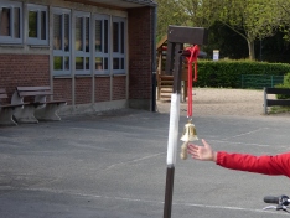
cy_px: 166
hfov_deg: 15.9
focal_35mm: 123
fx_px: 1032
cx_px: 227
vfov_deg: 12.0
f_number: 4.3
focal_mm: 12.9
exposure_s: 1/200
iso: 80
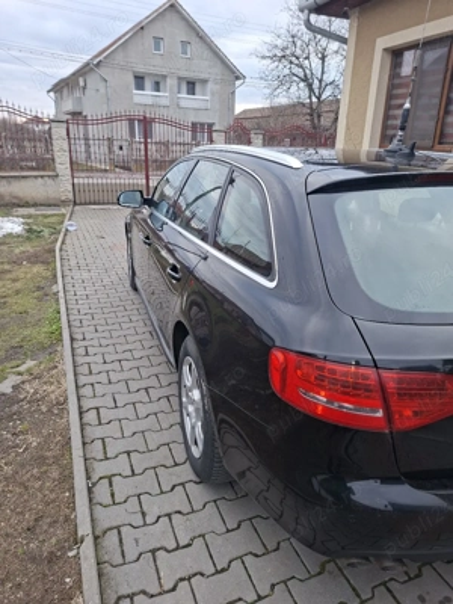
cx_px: 226
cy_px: 302
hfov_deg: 58.9
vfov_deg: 73.9
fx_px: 401
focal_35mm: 23
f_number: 1.8
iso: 50
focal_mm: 5.54
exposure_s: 1/149
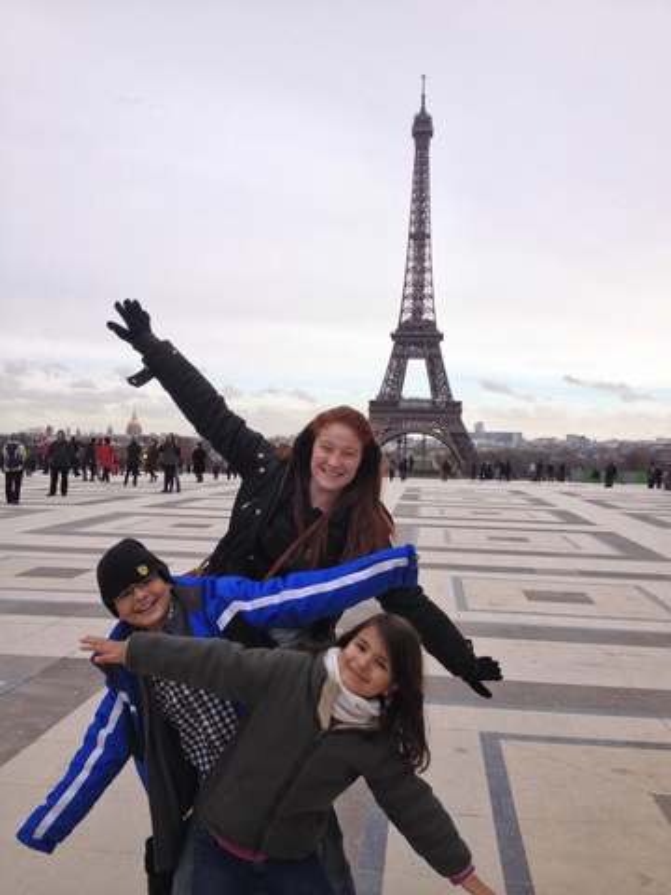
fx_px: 905
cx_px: 336
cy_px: 448
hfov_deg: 40.7
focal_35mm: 35
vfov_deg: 52.6
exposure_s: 1/552
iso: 50
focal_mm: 4.28
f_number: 2.4
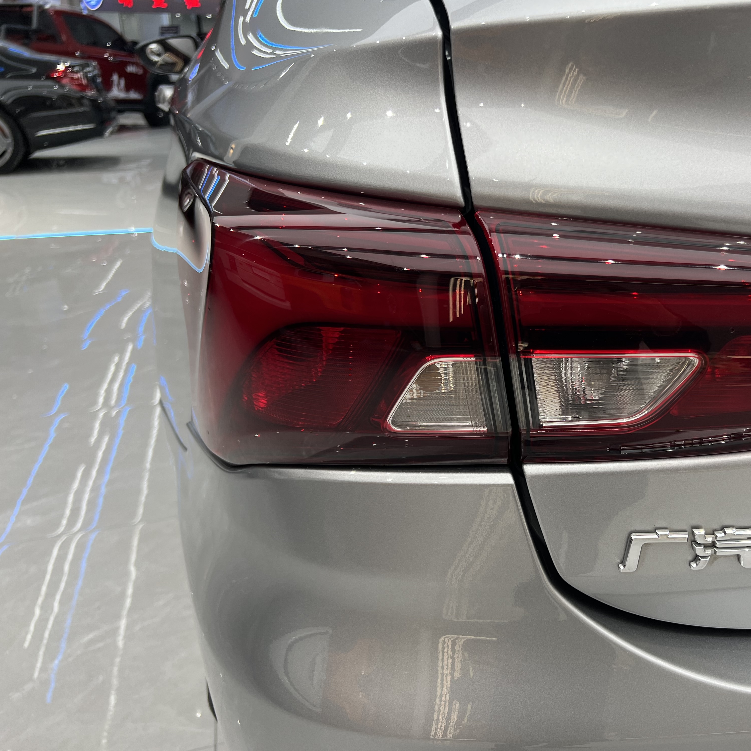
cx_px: 497
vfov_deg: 52.5
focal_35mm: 31
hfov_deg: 51.6
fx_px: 761
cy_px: 375
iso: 32
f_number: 1.5
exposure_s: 1/124
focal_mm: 5.7
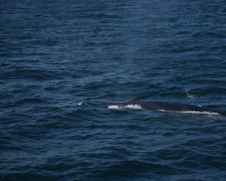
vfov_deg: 11.8
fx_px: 874
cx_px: 139
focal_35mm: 131
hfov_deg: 14.7
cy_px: 91
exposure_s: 1/4000
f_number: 4.2
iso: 200
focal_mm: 75
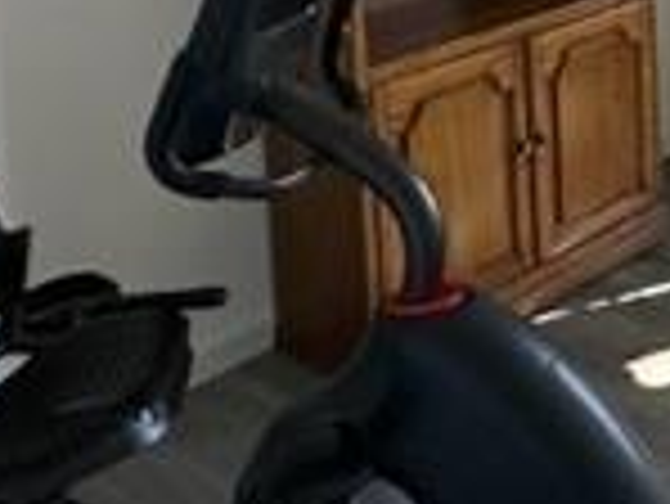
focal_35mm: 60
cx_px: 944
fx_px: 1162
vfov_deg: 20.7
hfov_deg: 25.8
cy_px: -256
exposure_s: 1/99
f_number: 2.2
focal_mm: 2.22
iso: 250
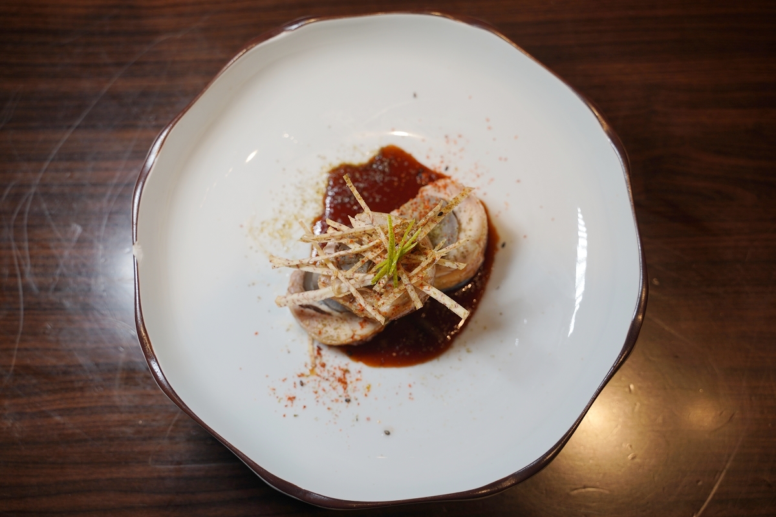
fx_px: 819
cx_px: 388
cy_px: 258
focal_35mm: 38
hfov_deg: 50.7
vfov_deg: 35.1
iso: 160
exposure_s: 1/60
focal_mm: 38
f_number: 4
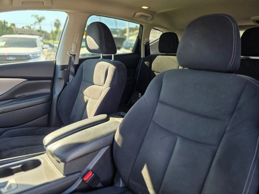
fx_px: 172
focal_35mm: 23
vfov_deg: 58.9
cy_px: 97
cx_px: 130
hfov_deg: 73.9
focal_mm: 6.3
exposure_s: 1/120
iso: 40
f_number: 1.7
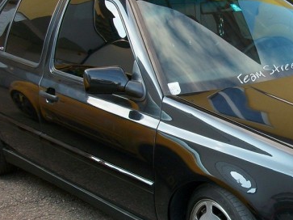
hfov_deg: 25.6
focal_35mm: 75
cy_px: 133
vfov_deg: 19.6
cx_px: 232
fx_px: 635
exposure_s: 1/130
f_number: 2.9
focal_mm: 5.7
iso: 80
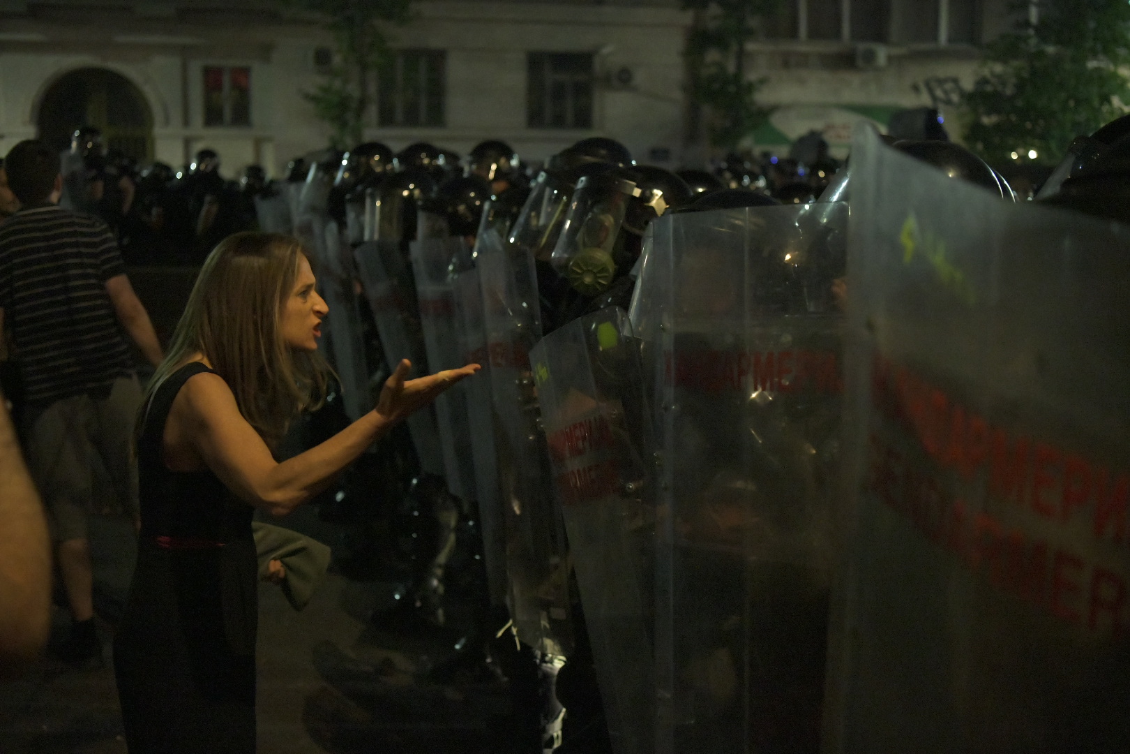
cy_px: 377
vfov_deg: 29.2
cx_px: 565
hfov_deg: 42.7
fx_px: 1444
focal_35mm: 46
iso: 16000
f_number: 2.8
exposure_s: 1/160
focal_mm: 46
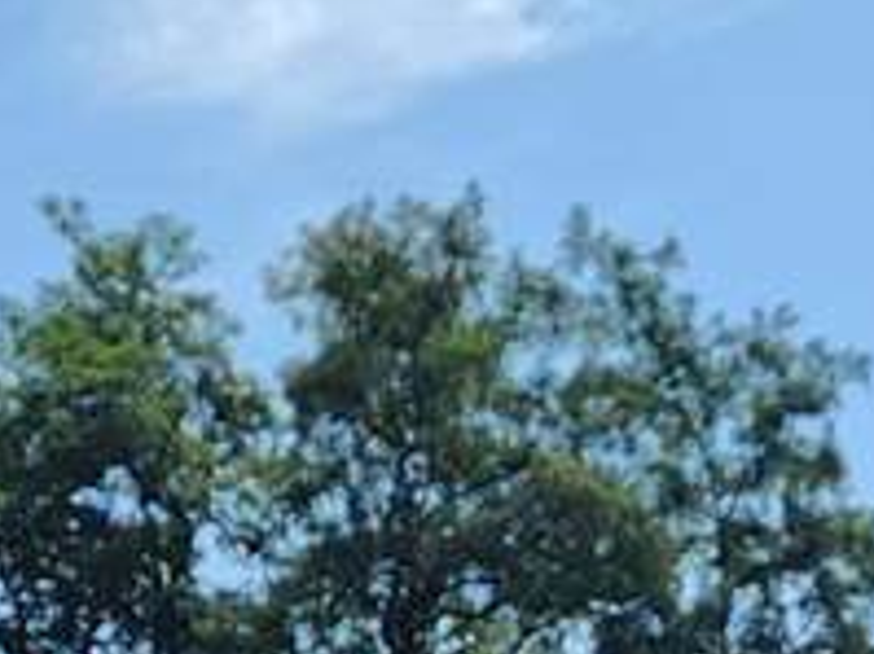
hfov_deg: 13.3
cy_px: 1536
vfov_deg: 9.1
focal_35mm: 148
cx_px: 448
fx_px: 3735
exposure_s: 1/1238
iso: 12
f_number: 1.8
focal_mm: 6.4
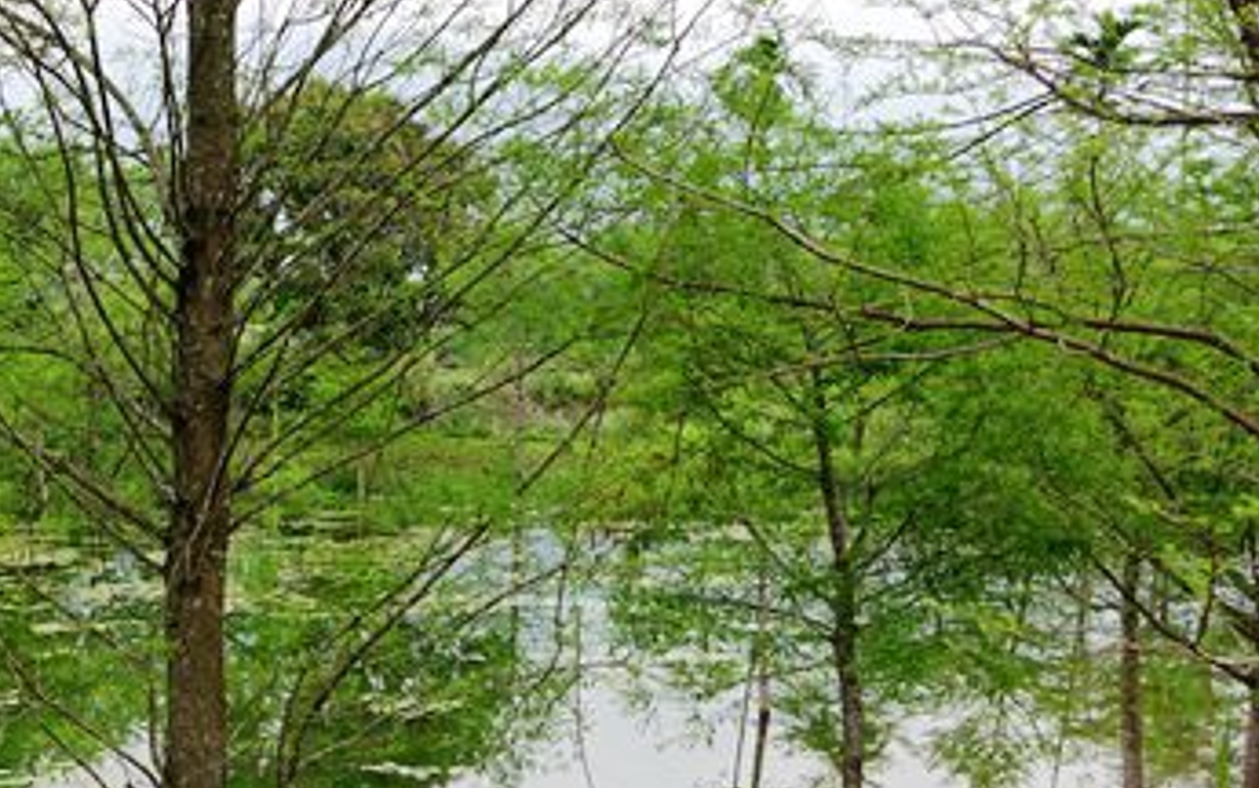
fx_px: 1648
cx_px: 179
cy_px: 604
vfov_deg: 26.5
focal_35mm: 48
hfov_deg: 39.4
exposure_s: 1/80
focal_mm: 9.08
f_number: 2.8
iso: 125
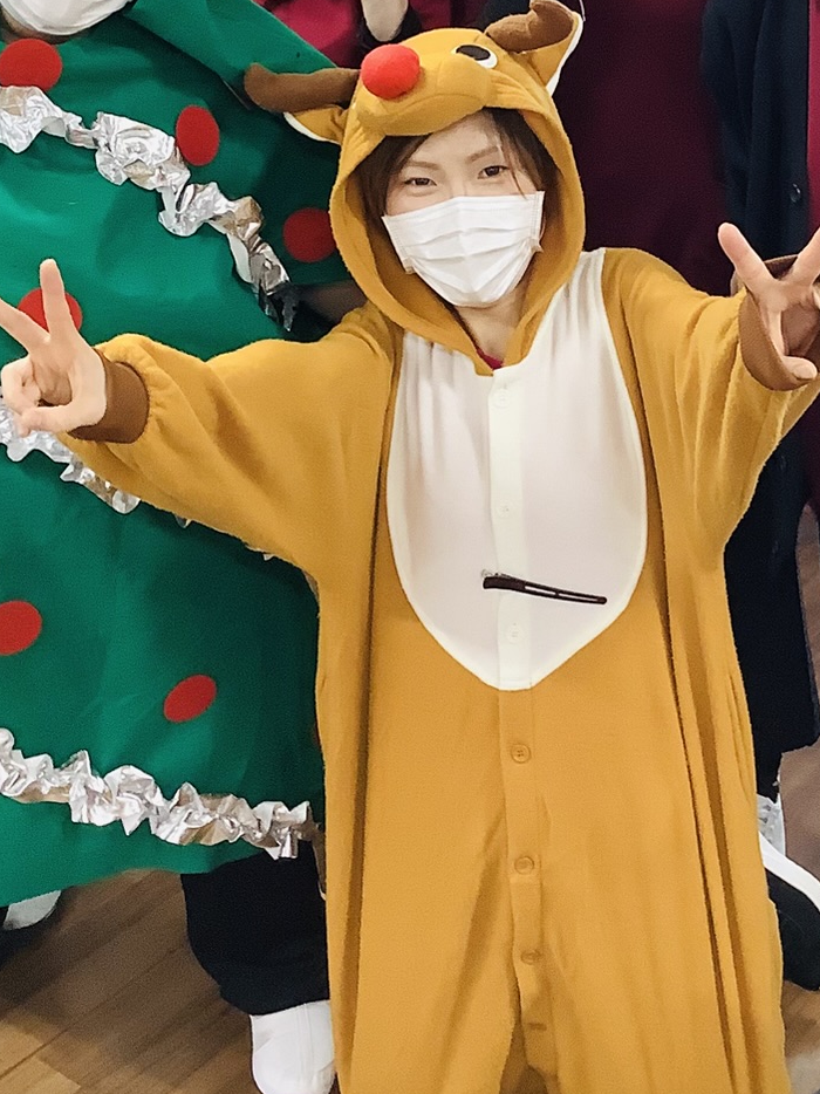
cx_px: 538
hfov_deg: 21.5
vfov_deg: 28.1
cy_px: 246
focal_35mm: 68
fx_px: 2149
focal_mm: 3.3
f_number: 2.4
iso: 160
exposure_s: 1/50
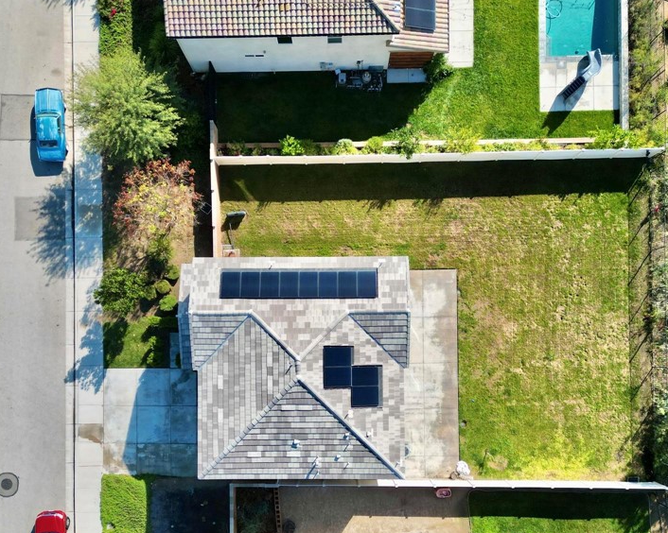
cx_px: 323
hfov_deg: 52.9
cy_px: 333
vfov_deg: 43.0
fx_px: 672
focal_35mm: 34
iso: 140
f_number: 1.7
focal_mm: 6.72
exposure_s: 1/2000
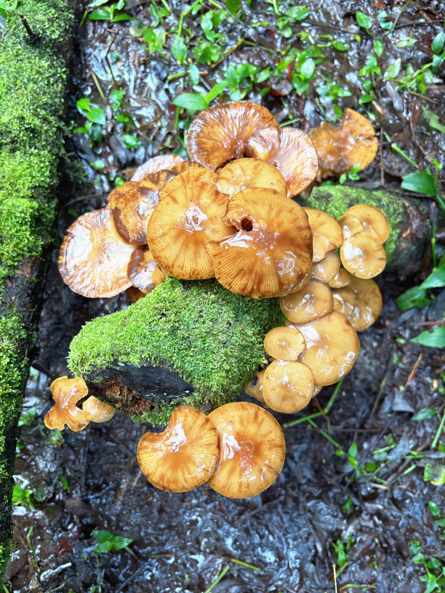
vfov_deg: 67.3
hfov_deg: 53.1
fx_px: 446
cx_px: 222
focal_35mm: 26
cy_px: 296
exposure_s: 1/60
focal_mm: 5.96
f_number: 1.6
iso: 320
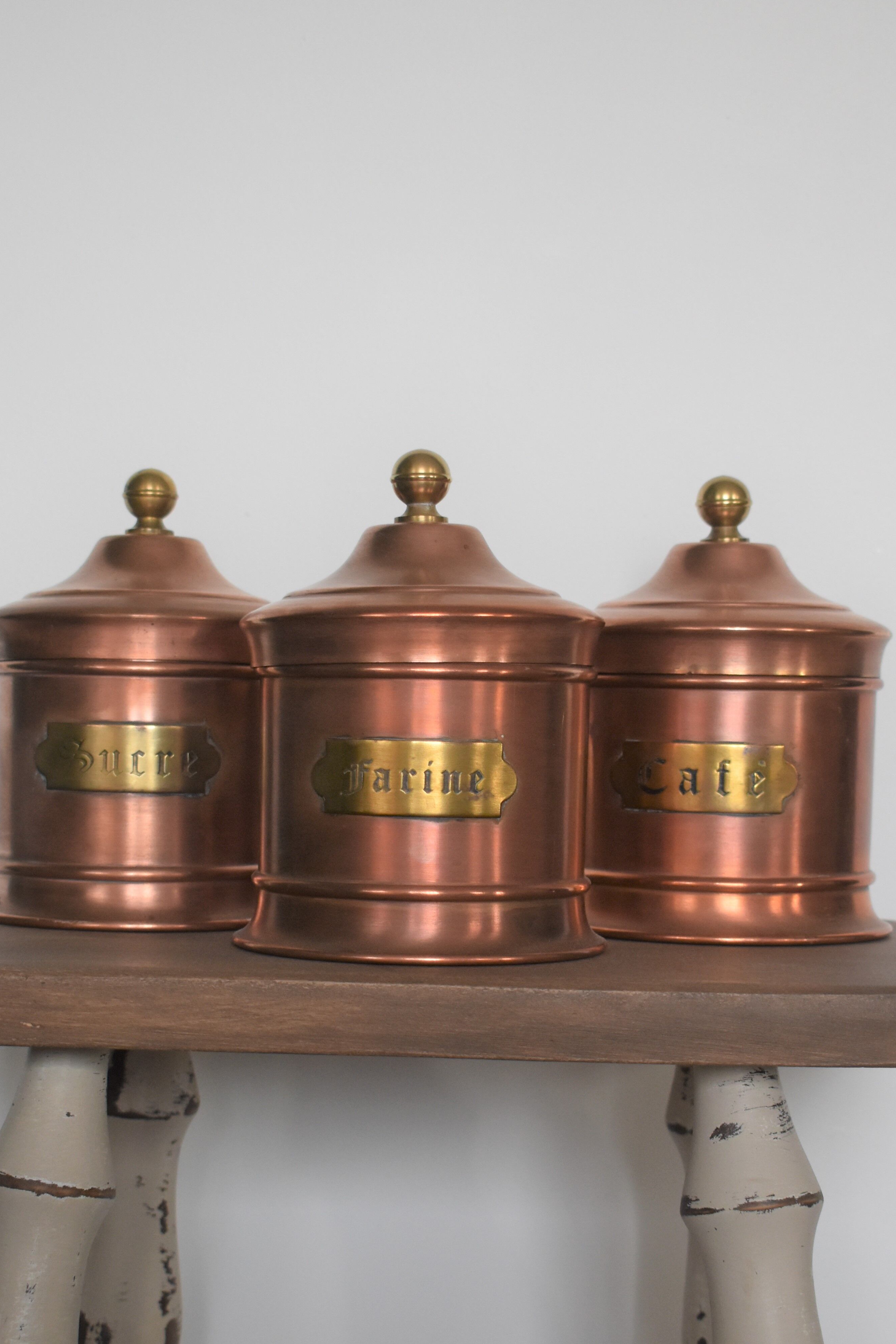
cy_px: 773
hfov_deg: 19.5
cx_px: 423
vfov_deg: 28.9
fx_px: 2604
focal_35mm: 70
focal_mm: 31
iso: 800
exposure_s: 1/200
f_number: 4.2
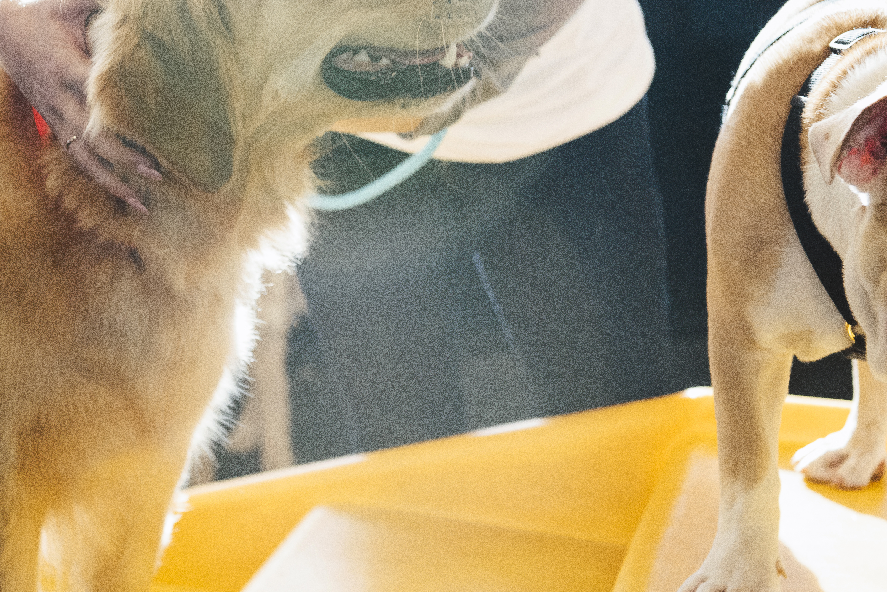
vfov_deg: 15.0
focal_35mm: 91
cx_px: 359
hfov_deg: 22.3
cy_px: 174
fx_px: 2242
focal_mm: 55
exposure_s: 1/500
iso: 3200
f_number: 3.5
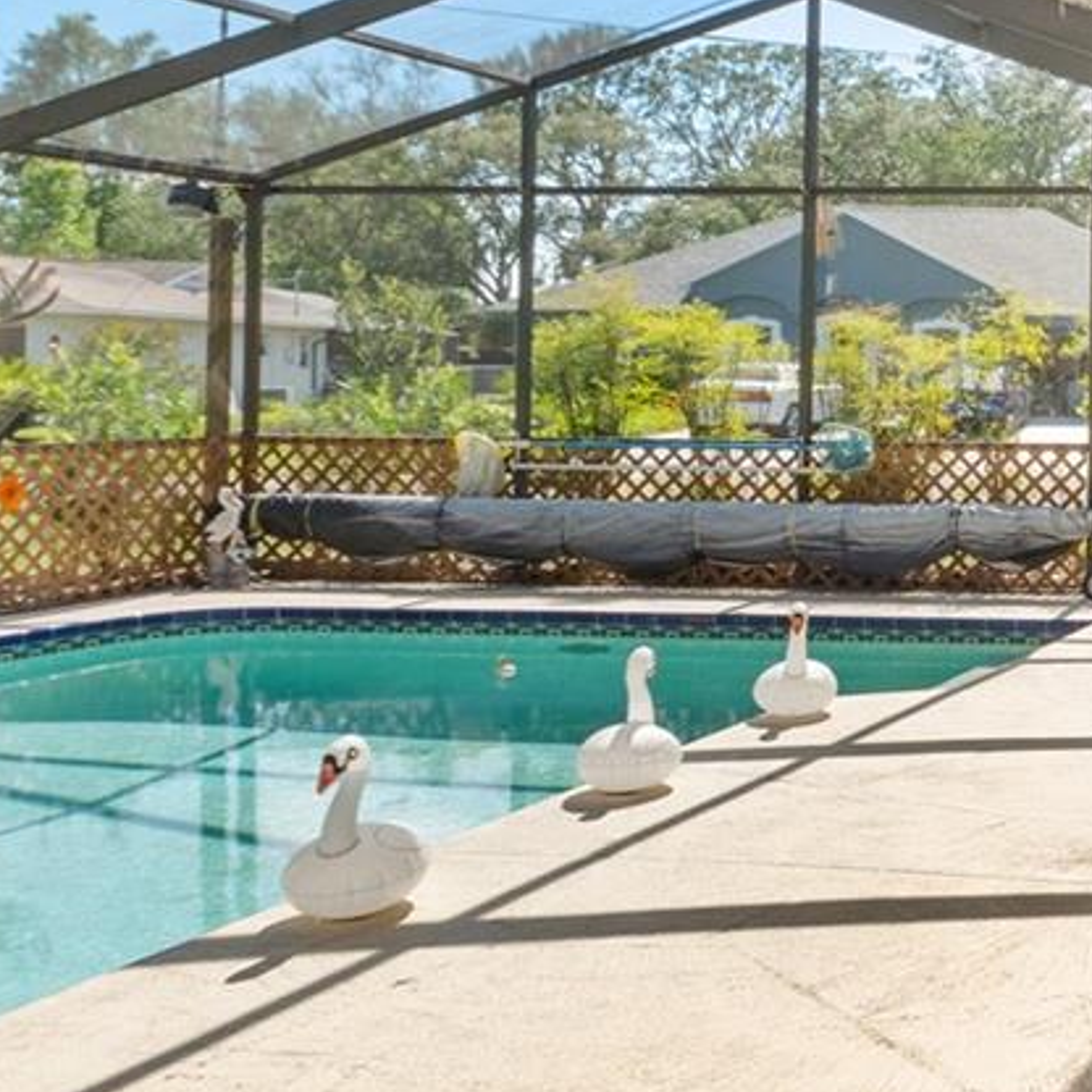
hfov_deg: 27.6
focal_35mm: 49
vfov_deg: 34.5
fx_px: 1749
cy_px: 420
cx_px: 1488
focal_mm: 10
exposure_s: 1/100
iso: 400
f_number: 7.1
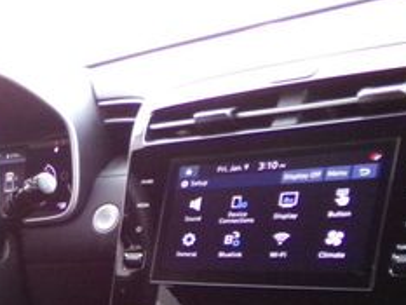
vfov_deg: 20.6
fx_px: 774
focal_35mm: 66
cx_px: -71
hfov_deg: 26.4
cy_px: 382
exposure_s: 1/60
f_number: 3.7
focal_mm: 4.3
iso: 800
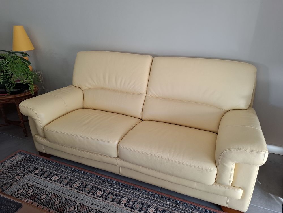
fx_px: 188
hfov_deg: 73.9
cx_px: 142
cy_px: 106
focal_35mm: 23
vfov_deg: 58.9
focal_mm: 5.54
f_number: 1.8
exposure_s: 1/100
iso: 200
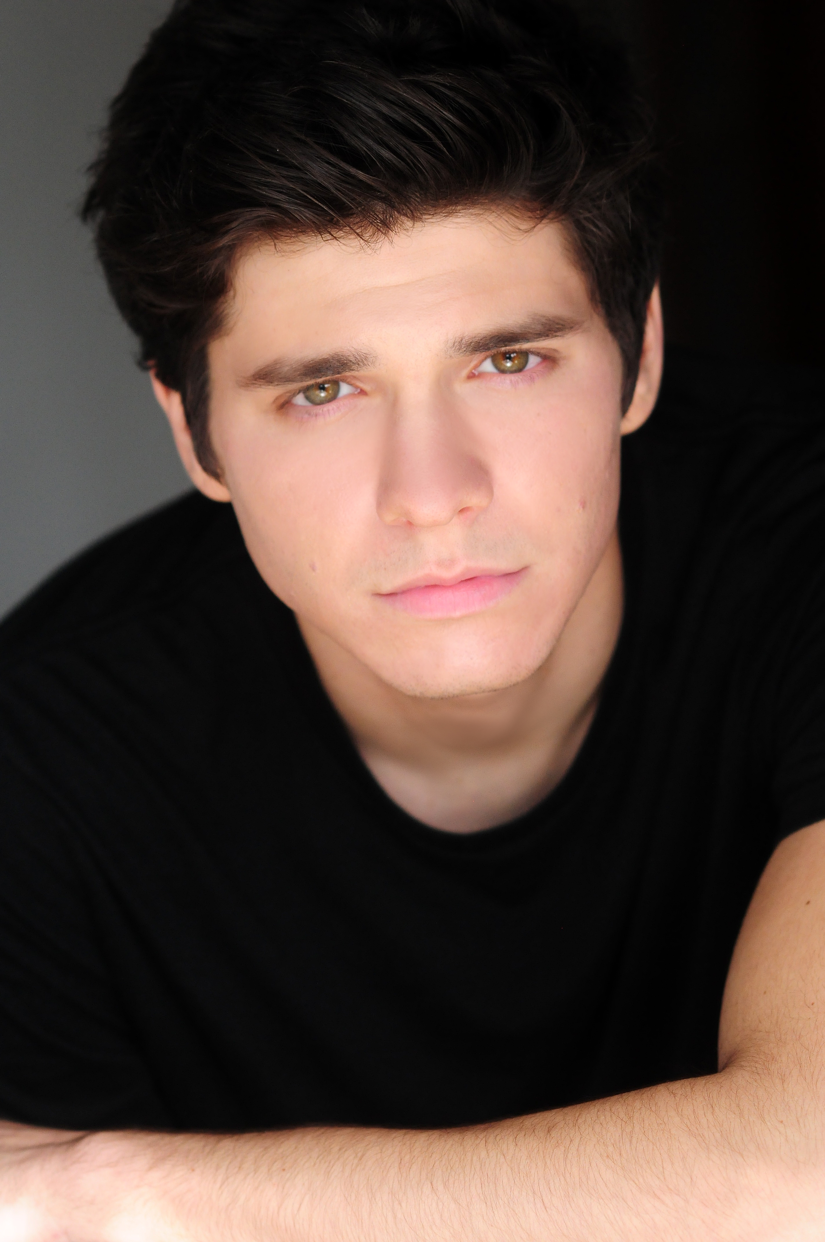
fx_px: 4394
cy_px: 621
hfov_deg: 10.7
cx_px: 412
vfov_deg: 16.1
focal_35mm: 128
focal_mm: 85
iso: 800
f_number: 4
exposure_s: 1/1600
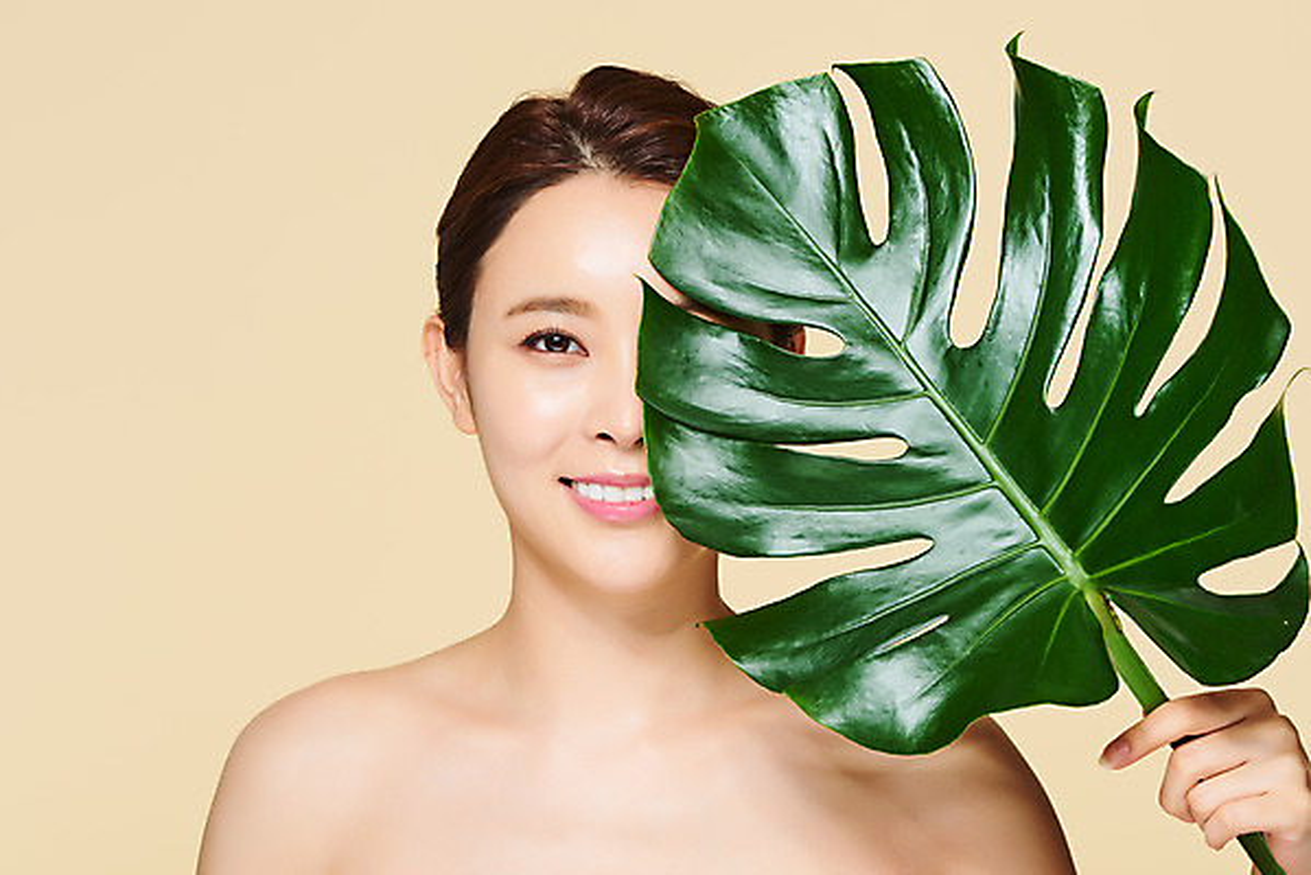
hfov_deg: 19.4
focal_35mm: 105
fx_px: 3825
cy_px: 438
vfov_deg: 13.1
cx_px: 656
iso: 64
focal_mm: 105
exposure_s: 1/125
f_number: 16
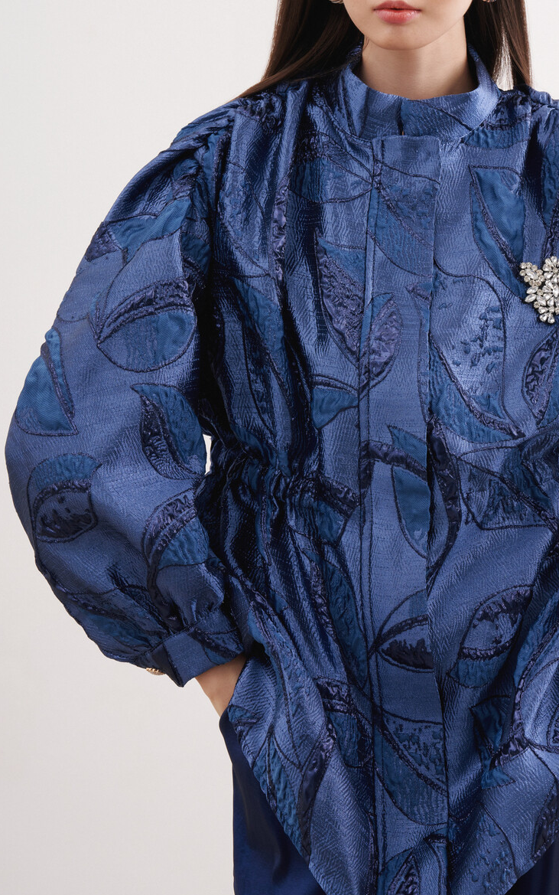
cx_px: 413
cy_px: 285
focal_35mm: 102
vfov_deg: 20.3
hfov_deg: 12.8
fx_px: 2485
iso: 400
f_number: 11
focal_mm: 65
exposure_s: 1/160
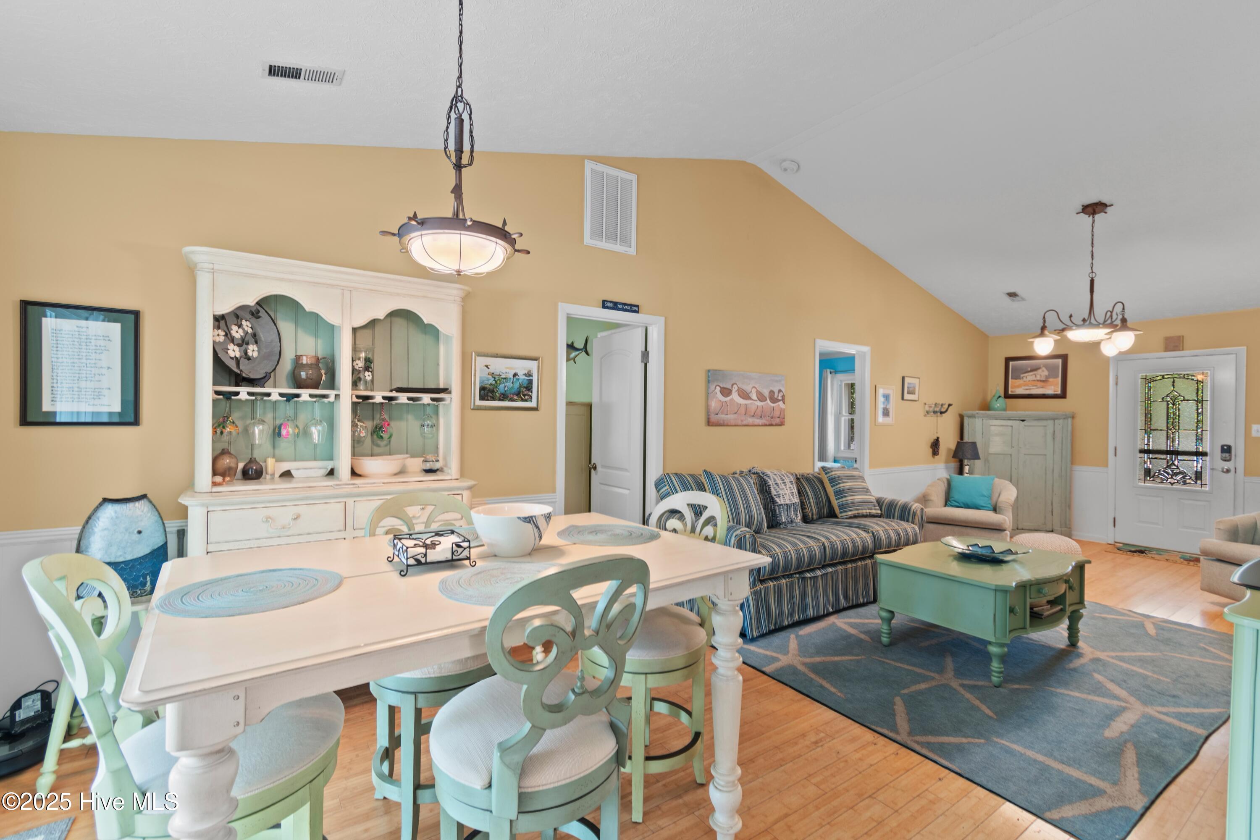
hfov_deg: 100.4
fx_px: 525
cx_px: 630
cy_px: 420
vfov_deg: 77.3
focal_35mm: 15
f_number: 4.5
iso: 100
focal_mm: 10
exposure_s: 1/1.25
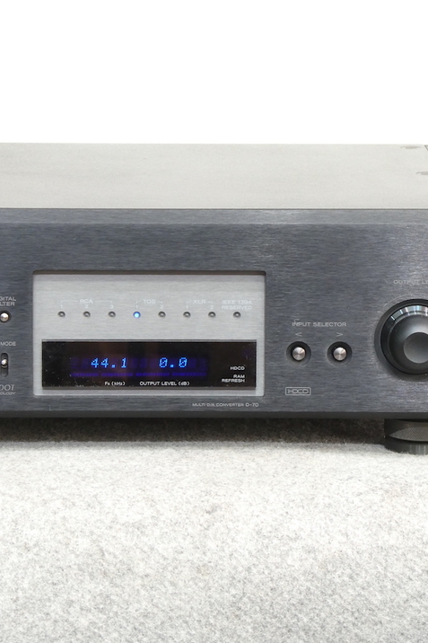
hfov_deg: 7.9
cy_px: 322
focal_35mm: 173
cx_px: 142
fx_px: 3086
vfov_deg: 11.9
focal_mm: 22.3
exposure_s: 1/5
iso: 200
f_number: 5.2
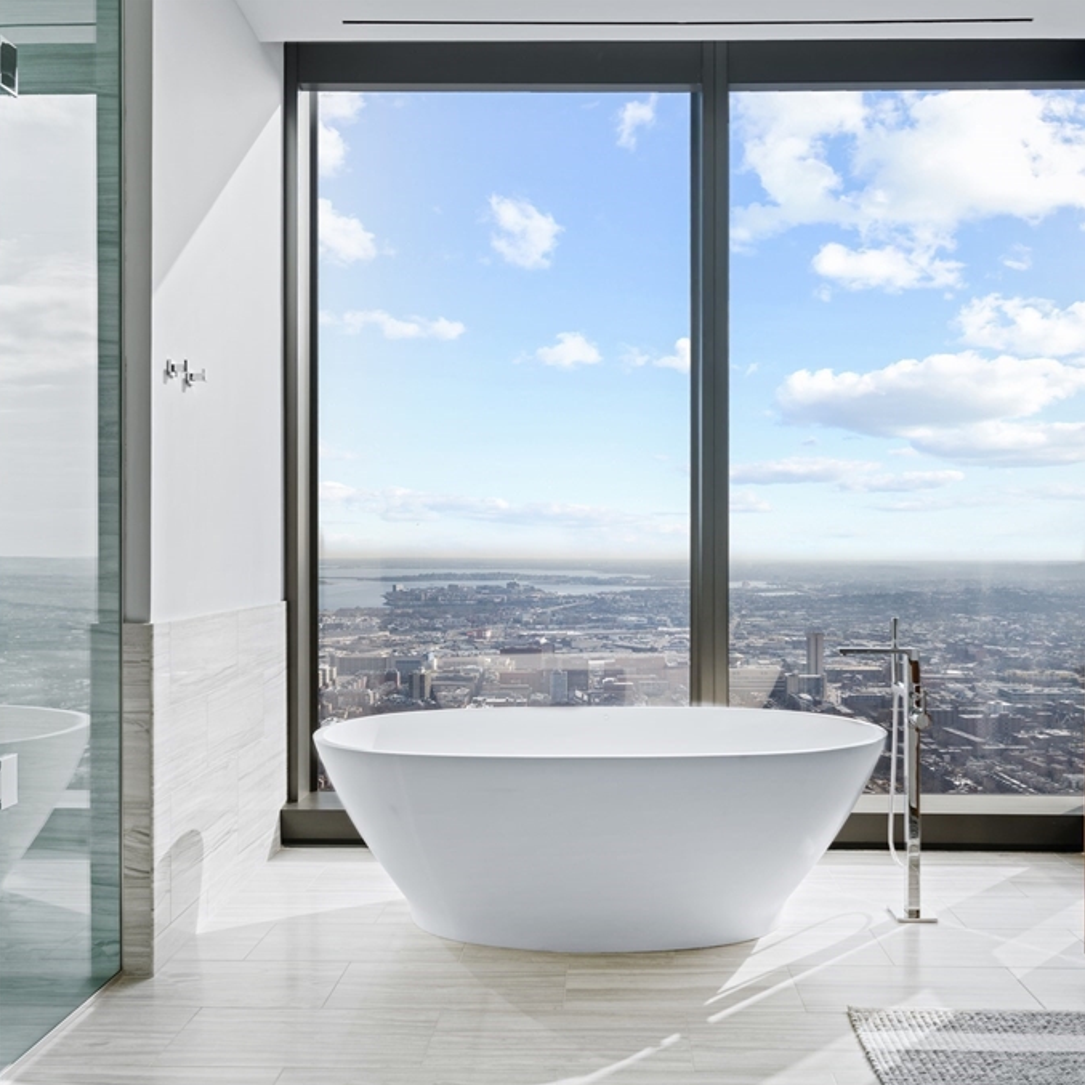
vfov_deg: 57.9
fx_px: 980
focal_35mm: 28
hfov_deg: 57.9
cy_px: 544
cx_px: 585
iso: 100
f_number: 5.6
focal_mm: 21.5
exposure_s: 1/30
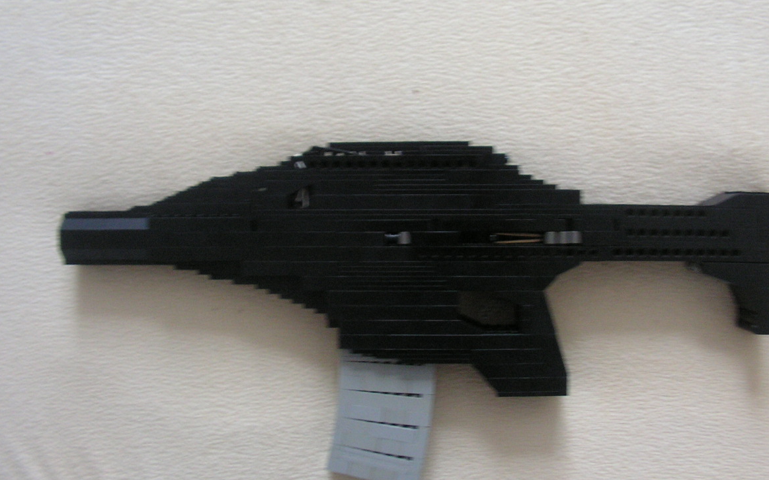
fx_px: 880
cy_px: 248
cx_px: 417
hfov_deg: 47.1
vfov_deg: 30.5
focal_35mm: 42
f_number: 3.2
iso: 200
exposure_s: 1/13
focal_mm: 6
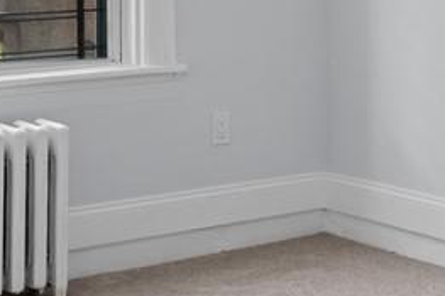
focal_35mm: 109
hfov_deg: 16.9
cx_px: 678
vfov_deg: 12.3
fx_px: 1346
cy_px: -53
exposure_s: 1/1.25
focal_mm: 14
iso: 320
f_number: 10
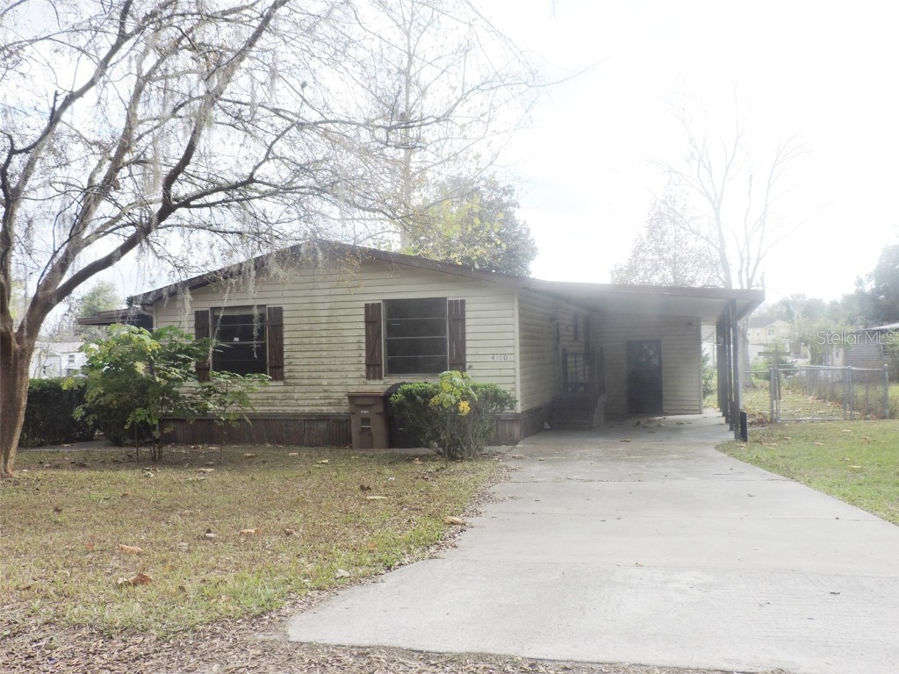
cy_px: 337
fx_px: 857
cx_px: 450
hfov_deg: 55.4
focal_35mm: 33
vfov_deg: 42.9
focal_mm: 5.9
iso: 100
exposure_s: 1/500
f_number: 3.2
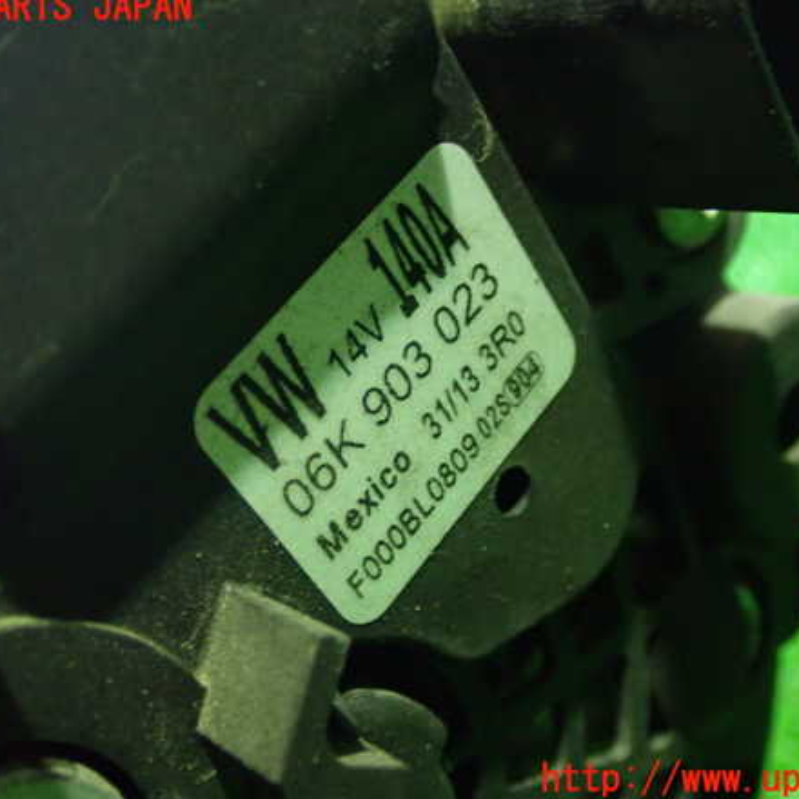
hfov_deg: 32.2
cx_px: 407
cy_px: 394
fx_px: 1384
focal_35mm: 53
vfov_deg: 32.2
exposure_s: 1/10
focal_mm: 7.84
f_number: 2.9
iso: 1000
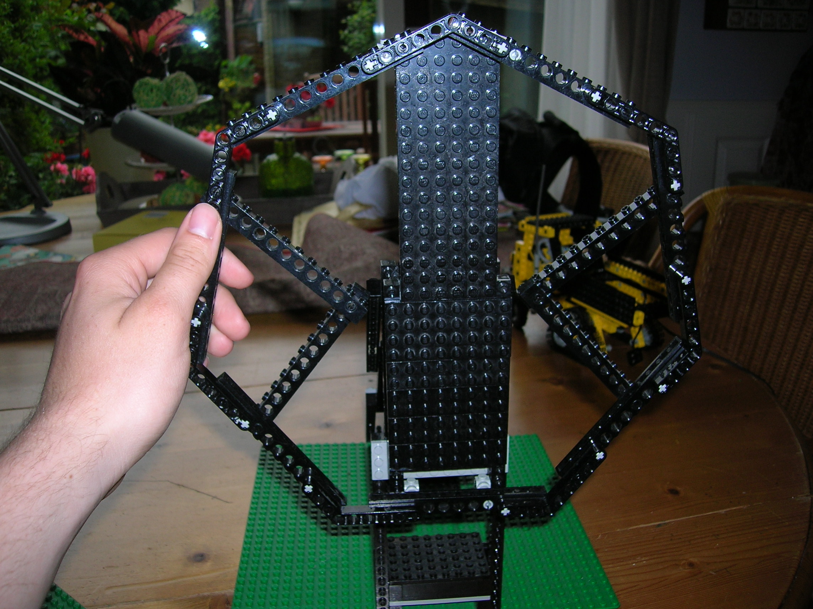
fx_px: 798
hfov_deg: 54.0
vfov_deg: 41.7
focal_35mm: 34
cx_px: 406
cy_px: 304
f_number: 2.9
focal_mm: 5.7
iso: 50
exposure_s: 1/60.1
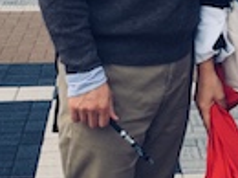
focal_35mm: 134
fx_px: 920
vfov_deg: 10.6
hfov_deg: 14.6
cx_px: 225
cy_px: -103
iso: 32
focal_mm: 4.15
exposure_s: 1/1041
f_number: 2.2
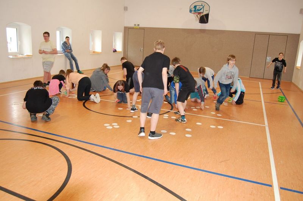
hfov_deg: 64.6
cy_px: 100
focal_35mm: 28
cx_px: 152
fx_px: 240
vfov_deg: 45.6
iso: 400
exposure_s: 1/60
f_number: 3.5
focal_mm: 19
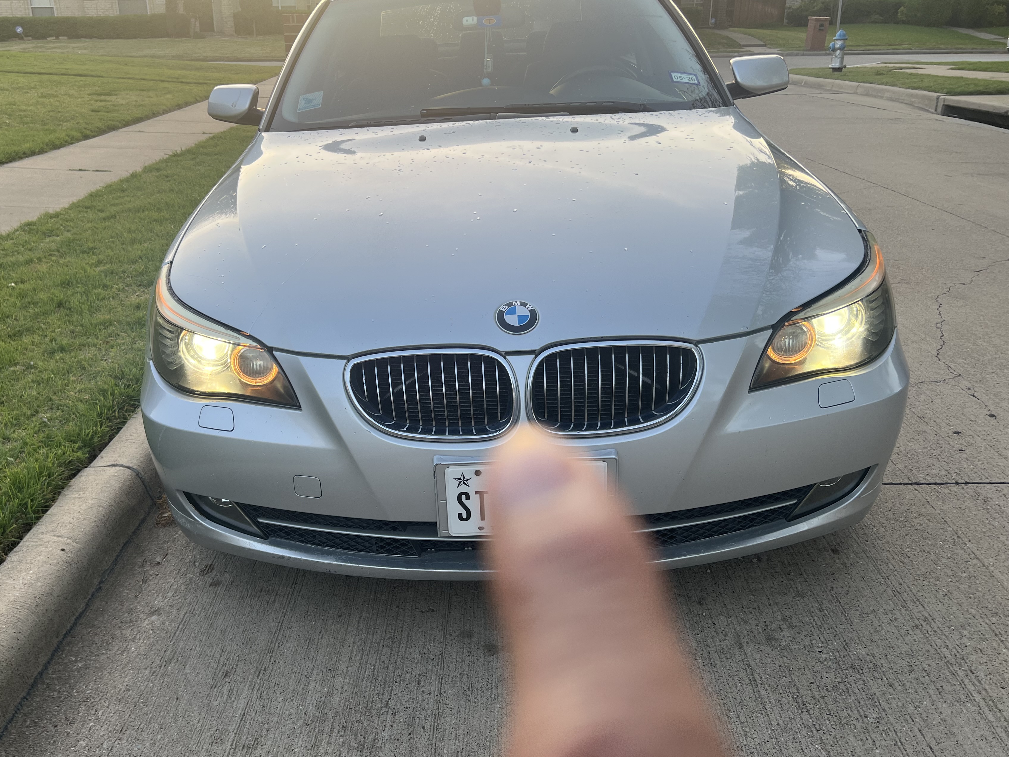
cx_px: 443
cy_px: 384
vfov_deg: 45.4
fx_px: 904
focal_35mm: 31
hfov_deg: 58.2
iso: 40
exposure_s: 1/212
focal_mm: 5.7
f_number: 1.5
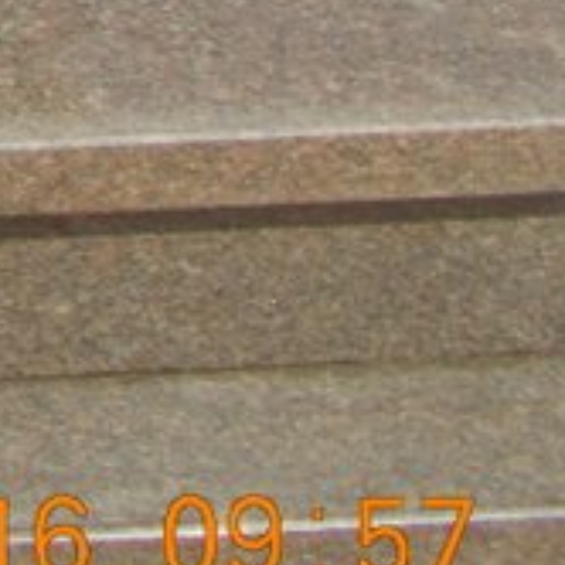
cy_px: -459
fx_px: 2622
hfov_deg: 9.7
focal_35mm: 142
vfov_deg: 11.4
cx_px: -1089
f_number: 3.2
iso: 80
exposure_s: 1/1000
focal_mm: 4.6
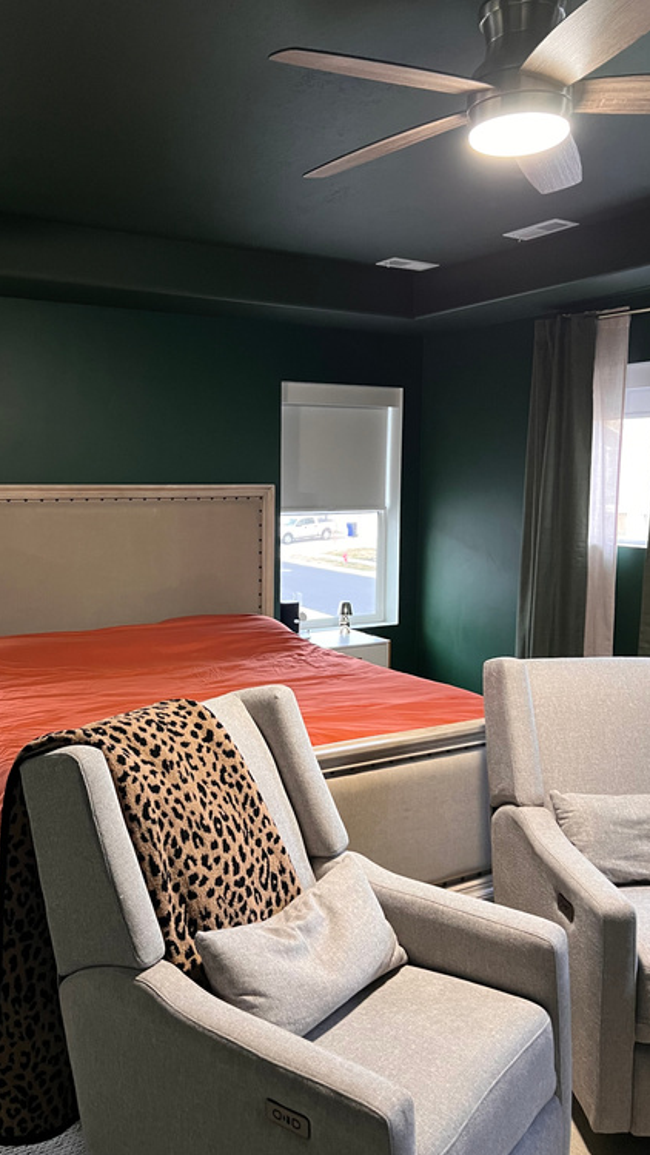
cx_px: 239
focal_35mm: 29
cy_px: 567
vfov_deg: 66.1
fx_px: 888
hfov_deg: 39.9
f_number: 1.5
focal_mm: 5.7
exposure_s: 1/40
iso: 400
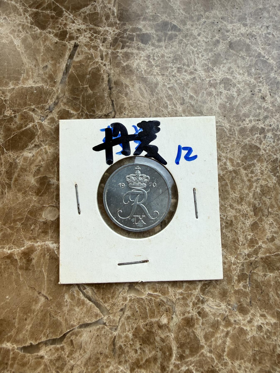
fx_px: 259
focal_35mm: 24
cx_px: 140
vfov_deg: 71.6
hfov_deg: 56.8
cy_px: 186
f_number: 2.2
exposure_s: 1/99
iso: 80
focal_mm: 2.22
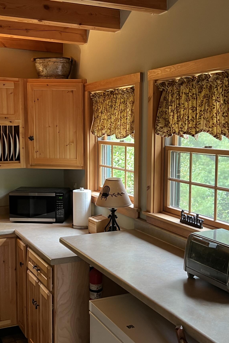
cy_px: 185
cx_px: 128
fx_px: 448
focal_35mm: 47
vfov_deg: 41.9
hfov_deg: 28.6
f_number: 1.5
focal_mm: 5.7
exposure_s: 1/60
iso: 100
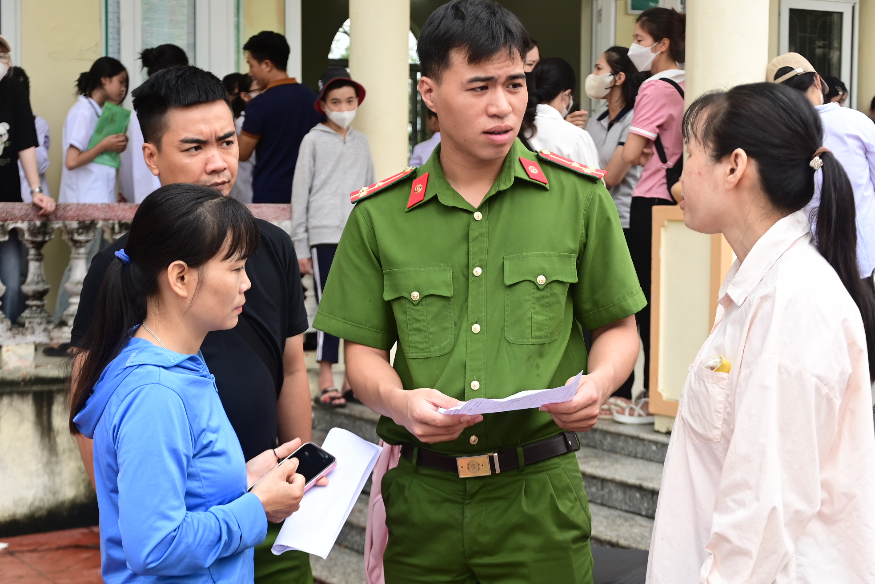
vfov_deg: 21.6
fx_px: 1531
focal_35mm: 63
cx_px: 438
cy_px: 292
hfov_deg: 31.9
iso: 250
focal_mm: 42
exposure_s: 1/200
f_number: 4.8
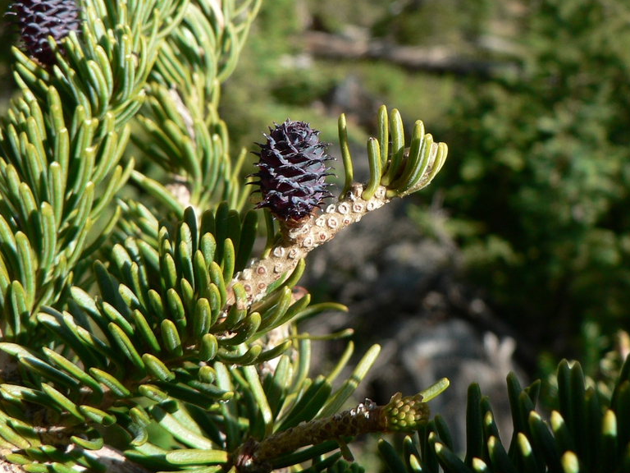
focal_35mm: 48
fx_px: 874
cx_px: 336
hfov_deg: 39.6
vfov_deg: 30.1
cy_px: 159
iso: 80
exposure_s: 1/400
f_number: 4
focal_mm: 6
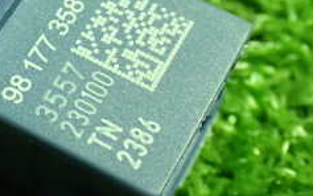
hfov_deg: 19.7
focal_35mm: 102
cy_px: 20
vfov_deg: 12.7
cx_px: -11
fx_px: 870
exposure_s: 1/30
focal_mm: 6.83
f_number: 2.7
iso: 1600
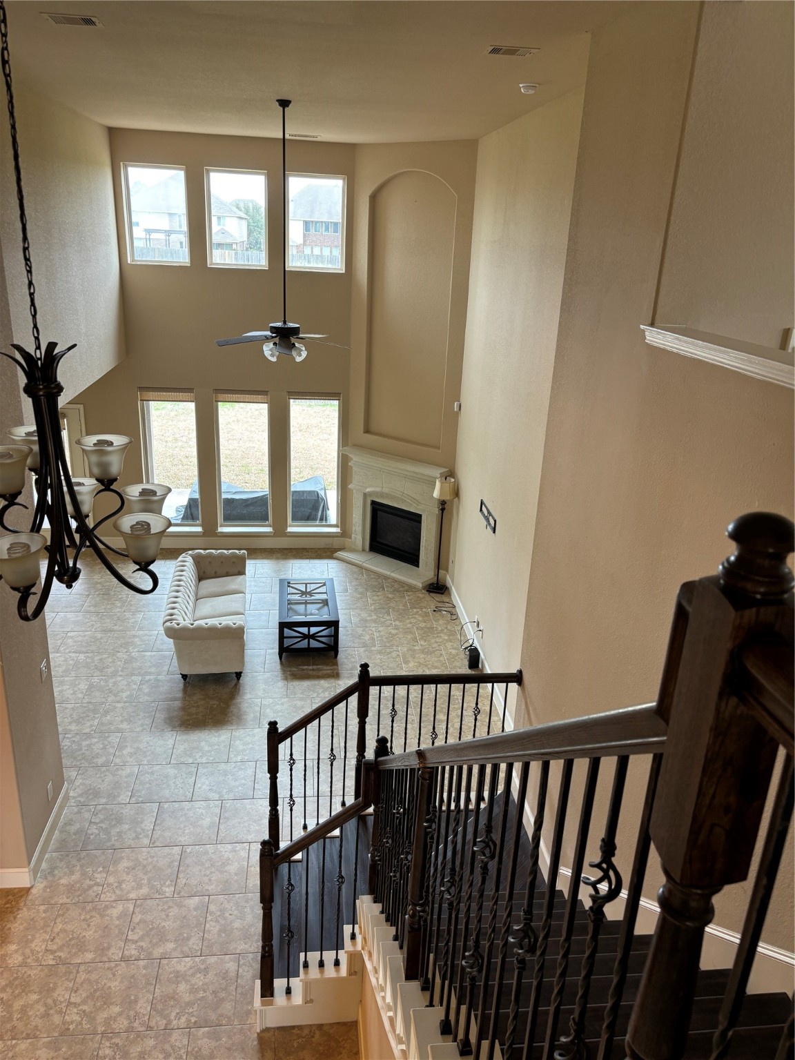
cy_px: 530
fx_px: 796
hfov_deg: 53.1
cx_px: 398
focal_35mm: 26
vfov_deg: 67.3
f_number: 1.6
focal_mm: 5.96
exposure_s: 1/60
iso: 80
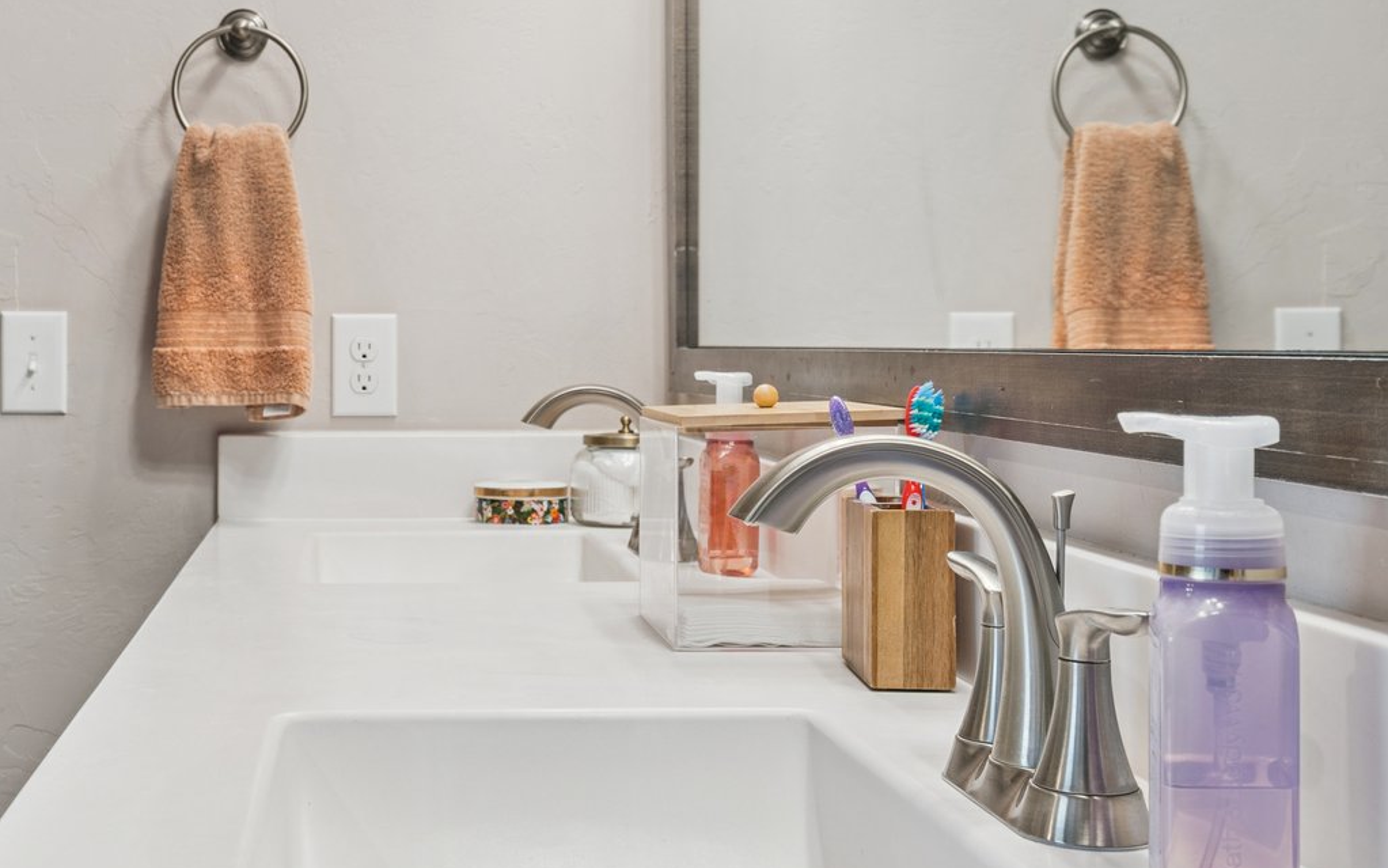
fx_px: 1854
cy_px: 402
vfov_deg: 26.3
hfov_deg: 40.2
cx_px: 390
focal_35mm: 49
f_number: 7.1
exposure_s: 1/25
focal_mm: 24
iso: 200
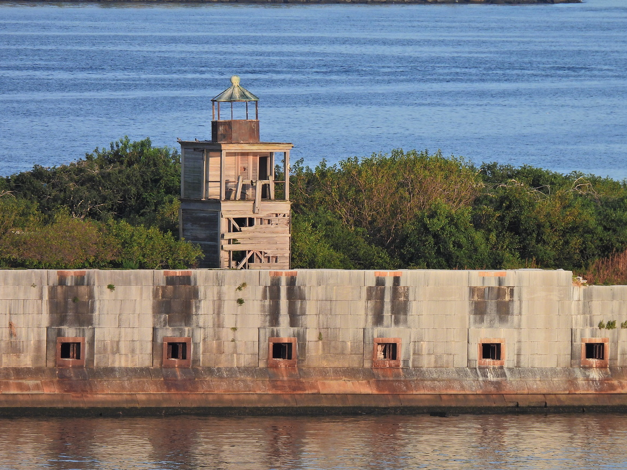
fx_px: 18888
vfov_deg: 1.4
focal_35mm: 1043
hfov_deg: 1.9
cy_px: 243
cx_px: 333
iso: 100
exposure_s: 1/500
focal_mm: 170
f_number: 5.6
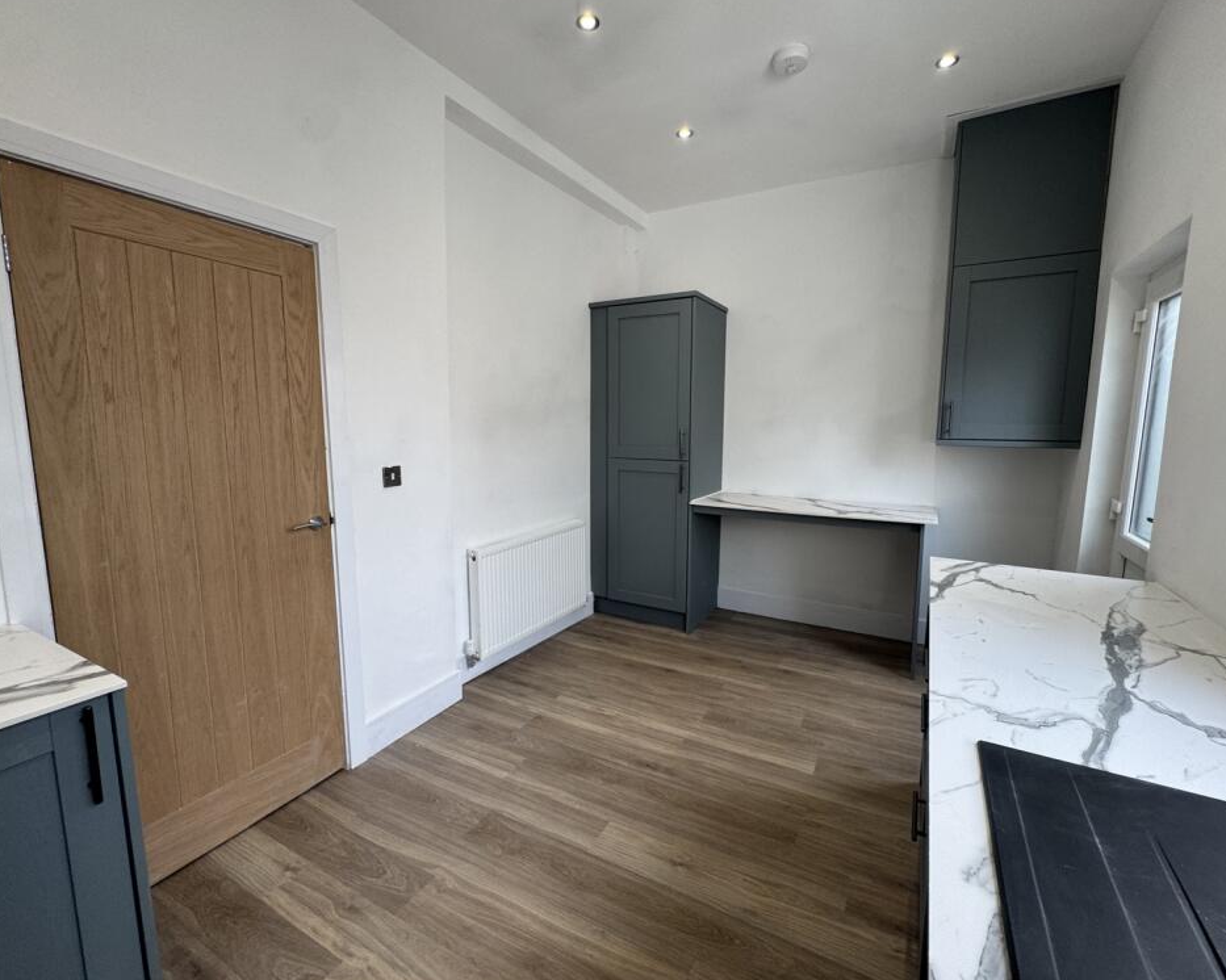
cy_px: 486
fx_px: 544
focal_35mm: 15
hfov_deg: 96.8
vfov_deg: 84.0
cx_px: 625
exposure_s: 1/100
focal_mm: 2.22
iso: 64
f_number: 2.2
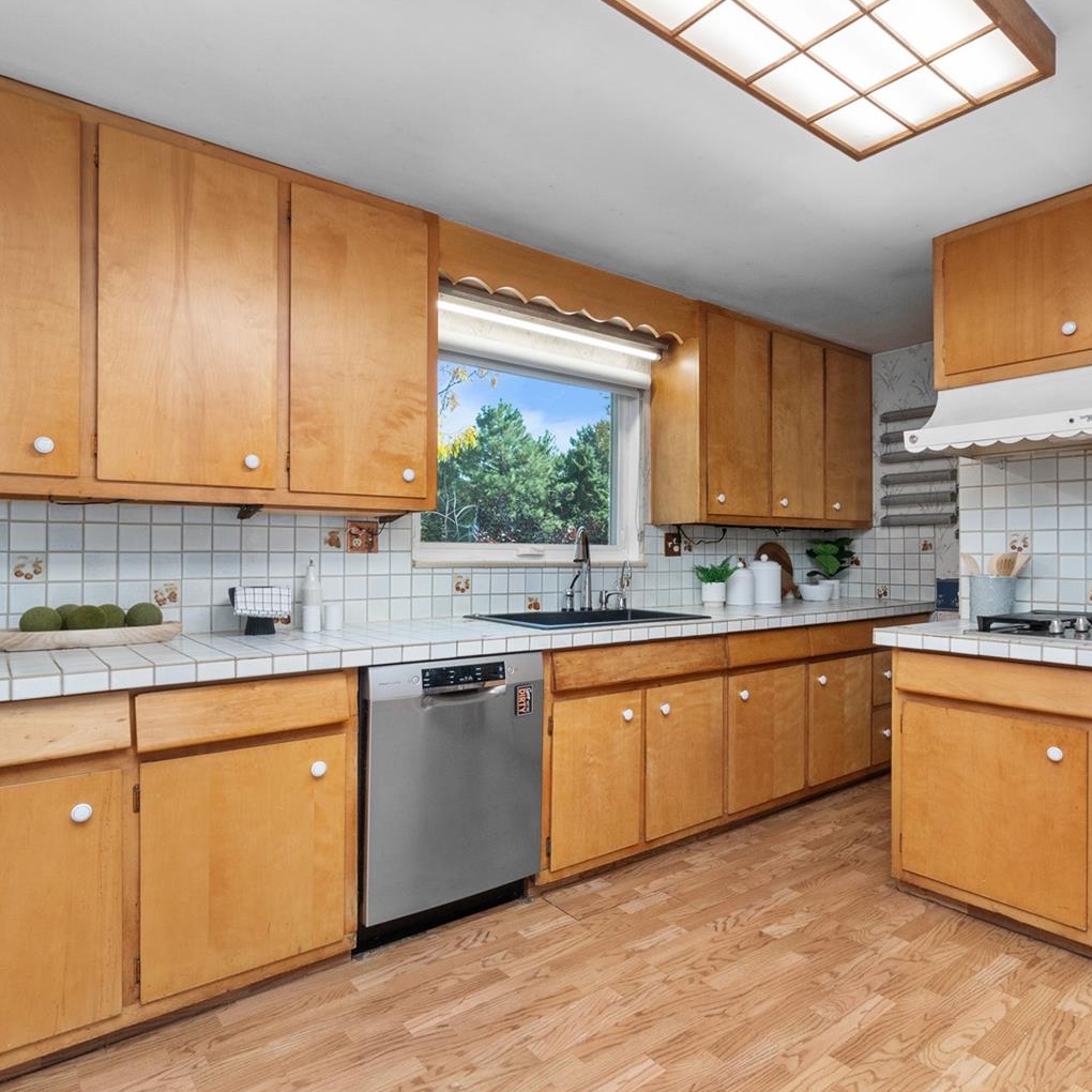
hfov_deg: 74.6
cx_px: 600
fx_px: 714
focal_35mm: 20
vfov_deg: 74.8
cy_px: 542
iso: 200
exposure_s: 1/2
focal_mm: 10
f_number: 9
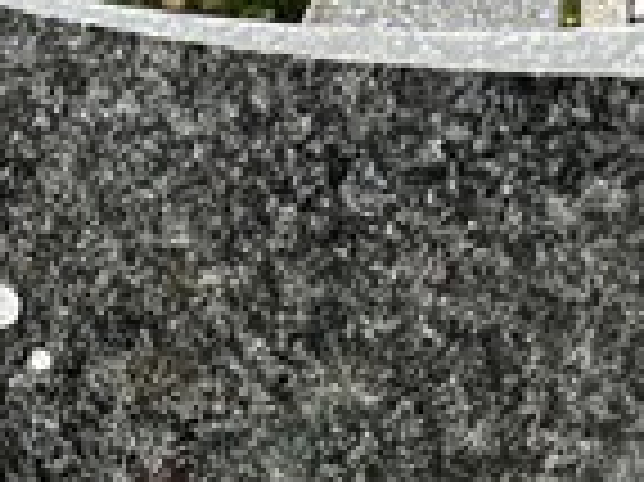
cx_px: 16
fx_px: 2045
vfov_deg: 11.9
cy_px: 996
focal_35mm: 110
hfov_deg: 17.5
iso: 100
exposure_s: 1/121
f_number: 1.5
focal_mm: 5.7
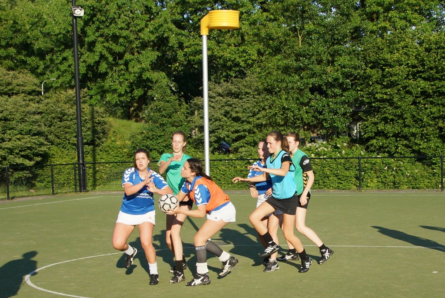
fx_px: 408
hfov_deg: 57.2
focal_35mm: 33
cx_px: 222
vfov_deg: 40.1
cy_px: 149
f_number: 7.1
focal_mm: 22
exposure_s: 1/800
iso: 320
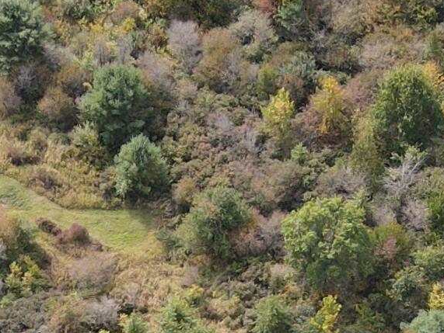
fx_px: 1617
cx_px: 232
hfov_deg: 15.6
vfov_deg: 10.8
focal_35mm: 126
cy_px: 661
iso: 100
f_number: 2.8
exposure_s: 1/180
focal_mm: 4.5
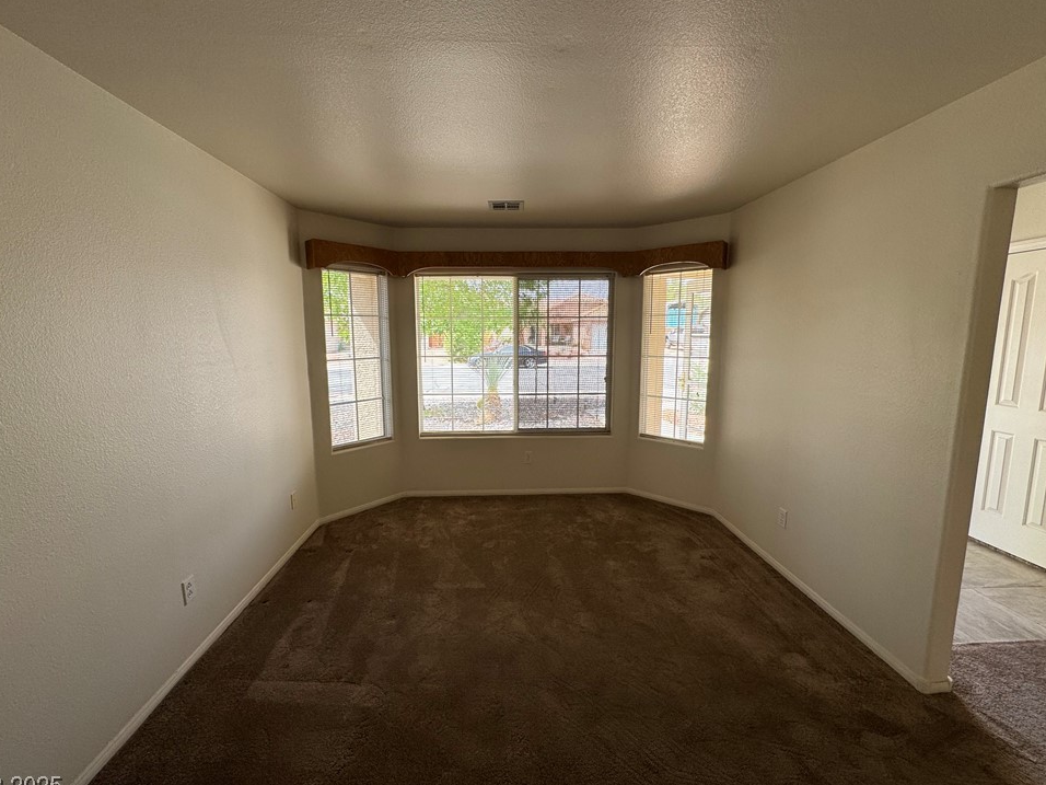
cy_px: 390
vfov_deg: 81.7
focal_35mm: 15
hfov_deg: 98.2
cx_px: 512
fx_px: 453
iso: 40
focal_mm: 2.22
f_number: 2.2
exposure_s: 1/135
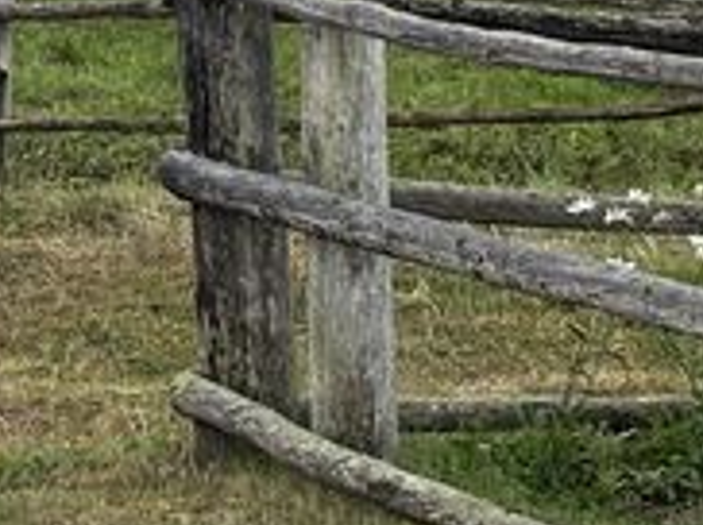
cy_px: -567
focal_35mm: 229
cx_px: -328
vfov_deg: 6.3
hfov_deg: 8.5
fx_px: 4645
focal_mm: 5.96
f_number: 1.6
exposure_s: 1/1164
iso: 32
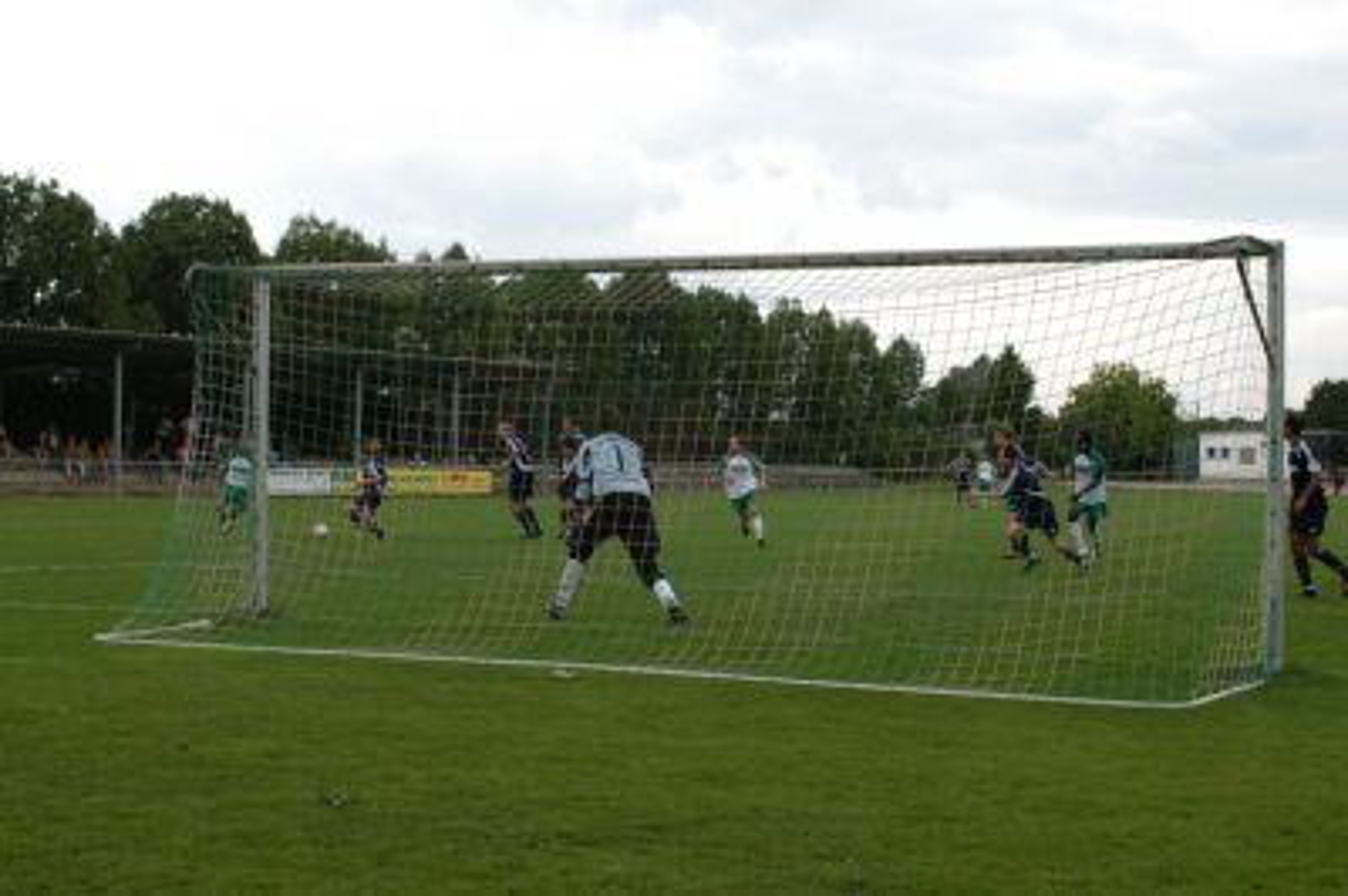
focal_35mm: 63
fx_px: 2357
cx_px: 674
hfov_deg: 31.9
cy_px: 448
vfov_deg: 21.5
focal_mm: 42
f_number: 7.1
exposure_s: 1/180
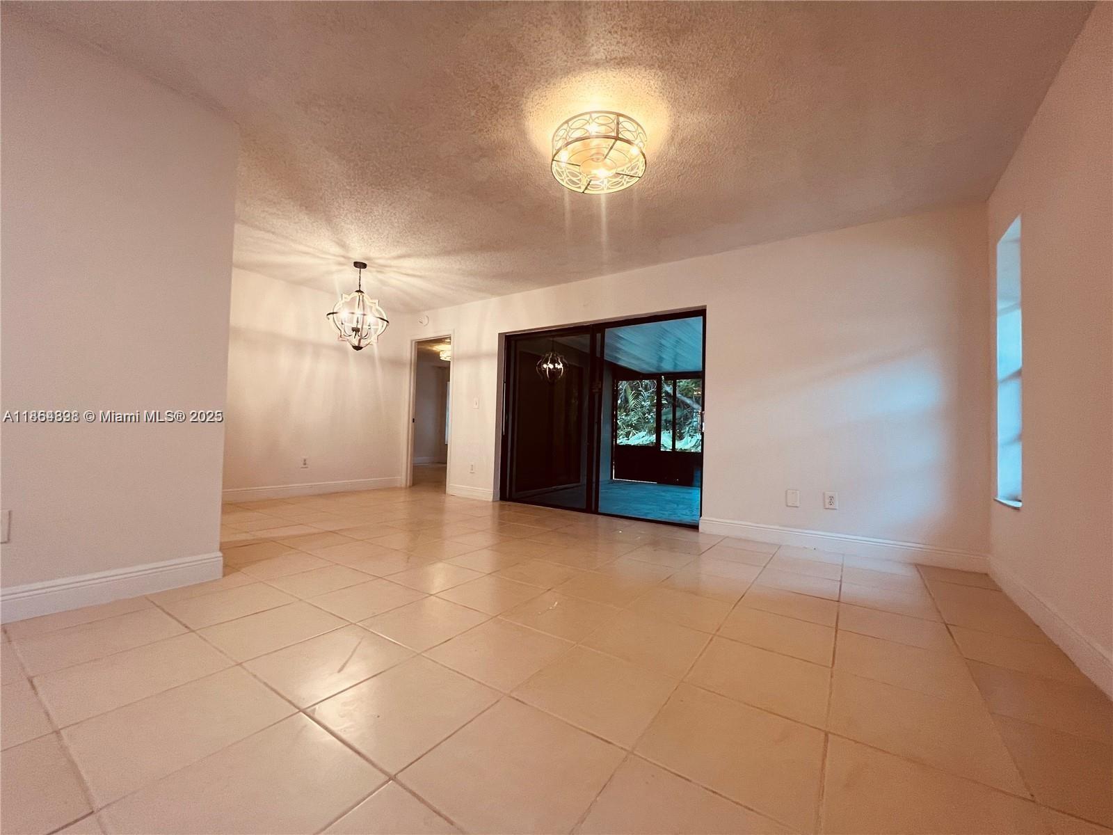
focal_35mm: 13
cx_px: 556
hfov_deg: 106.2
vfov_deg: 89.9
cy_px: 418
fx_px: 418
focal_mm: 1.57
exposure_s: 1/60
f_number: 1.8
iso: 160
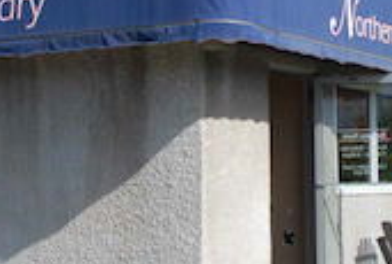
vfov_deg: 13.1
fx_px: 1146
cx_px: 252
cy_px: 98
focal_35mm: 105
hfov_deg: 19.4
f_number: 10
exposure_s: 1/400
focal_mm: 24
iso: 800
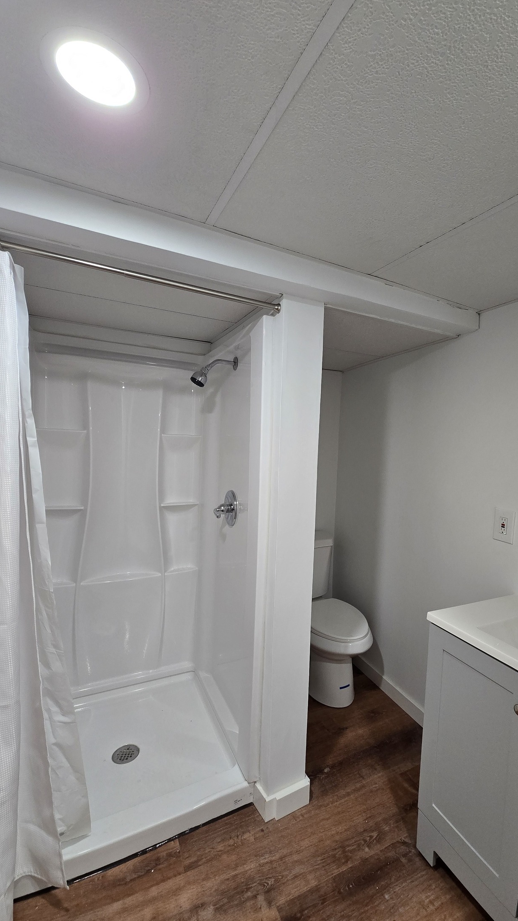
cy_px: 457
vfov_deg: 103.0
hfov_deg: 70.0
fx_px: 366
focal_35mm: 15
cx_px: 303
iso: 160
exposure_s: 1/60
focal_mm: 2.2
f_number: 2.2
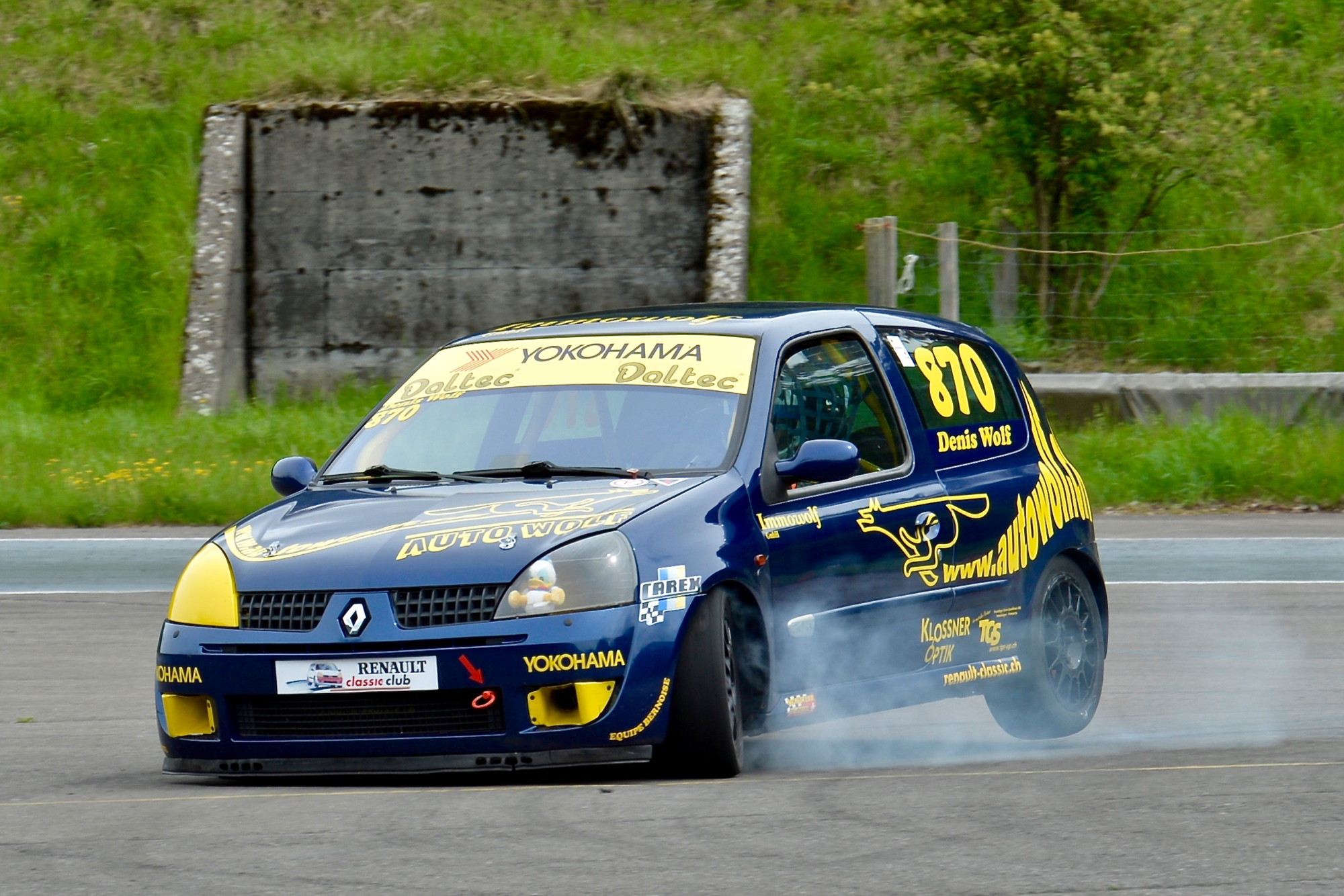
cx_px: 672
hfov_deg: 11.7
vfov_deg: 7.8
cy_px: 448
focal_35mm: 175
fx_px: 6534
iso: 400
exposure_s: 1/250
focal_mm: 175
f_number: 11
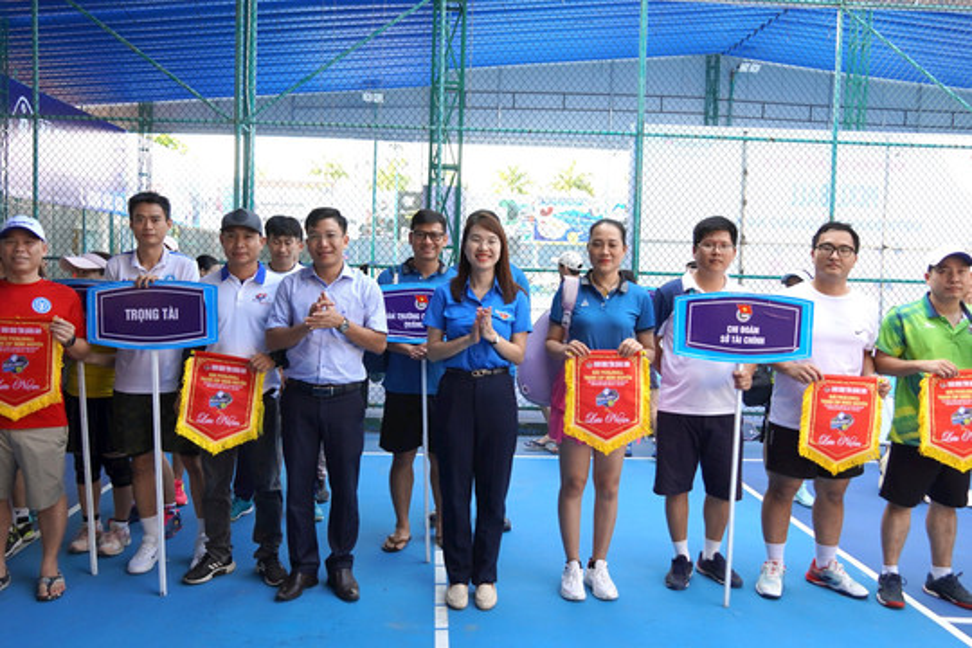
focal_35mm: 27
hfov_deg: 67.4
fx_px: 729
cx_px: 486
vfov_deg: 47.9
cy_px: 324
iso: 200
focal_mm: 18
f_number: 4
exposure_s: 1/160
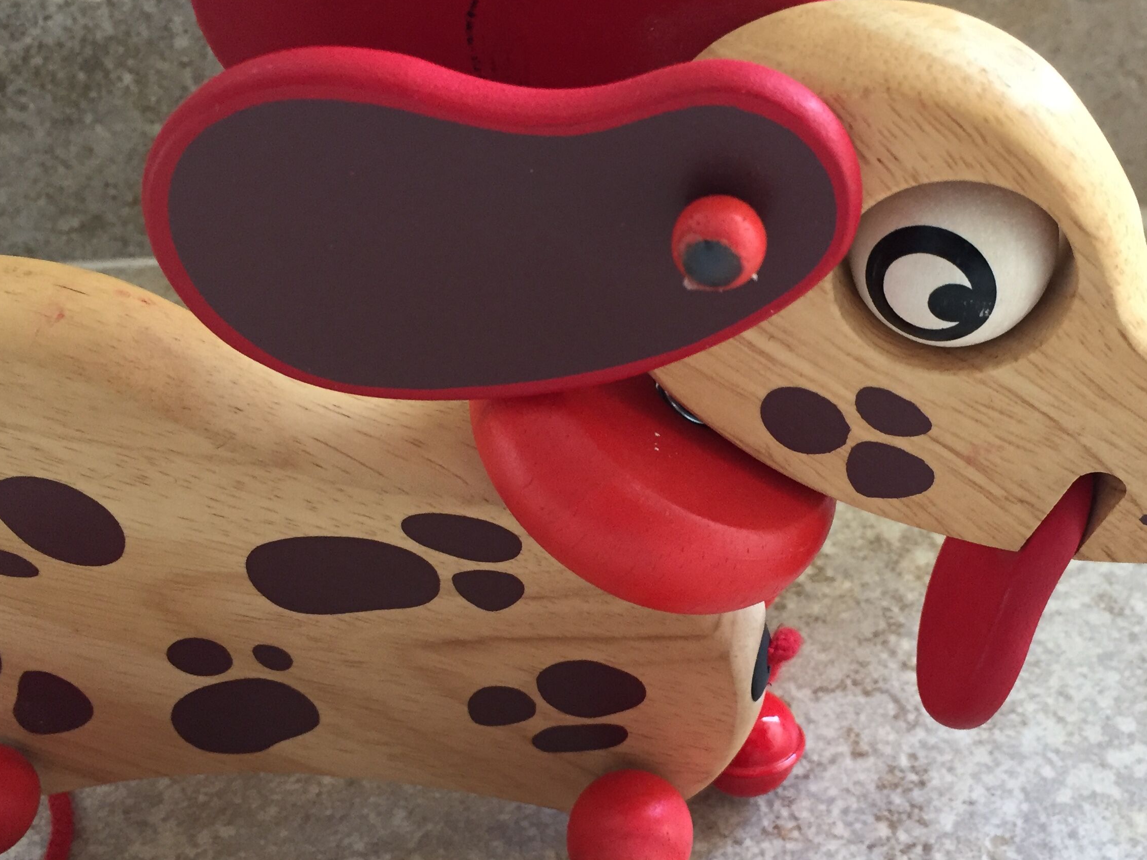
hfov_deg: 44.5
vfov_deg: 34.3
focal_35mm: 42
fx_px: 1392
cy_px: 422
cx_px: 711
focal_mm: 4.15
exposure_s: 1/33
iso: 200
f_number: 2.2
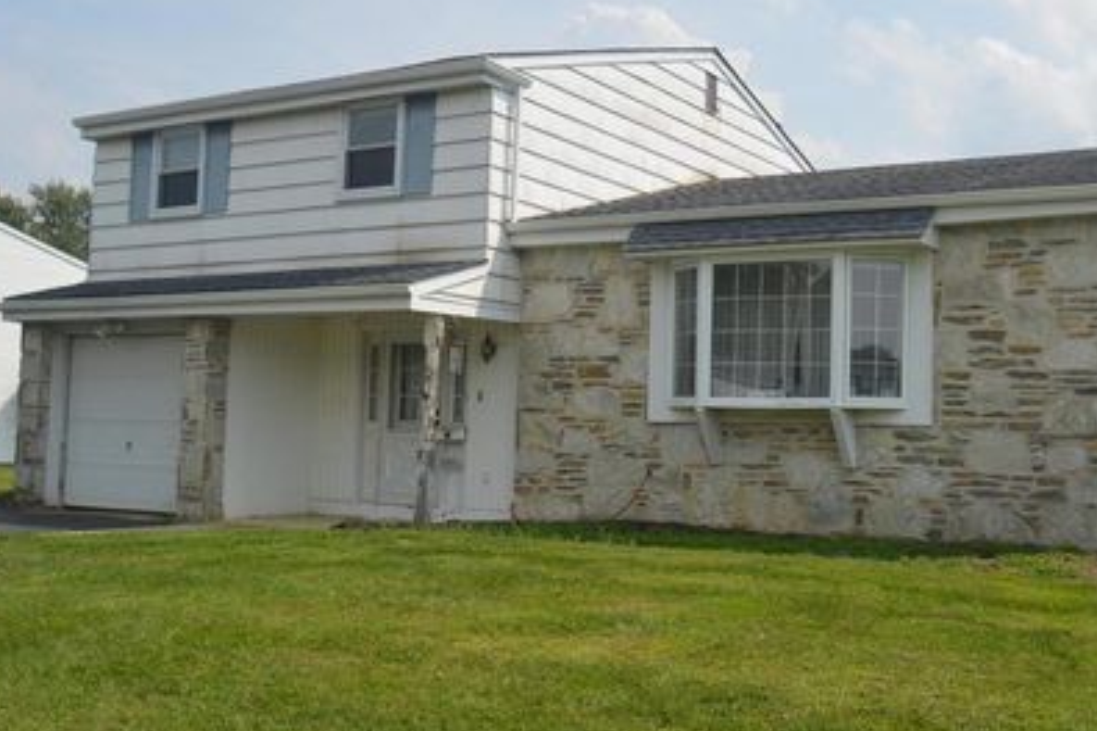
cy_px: 371
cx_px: 658
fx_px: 1329
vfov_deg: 30.7
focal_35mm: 44
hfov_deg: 44.6
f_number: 8
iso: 100
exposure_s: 1/250
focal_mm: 23
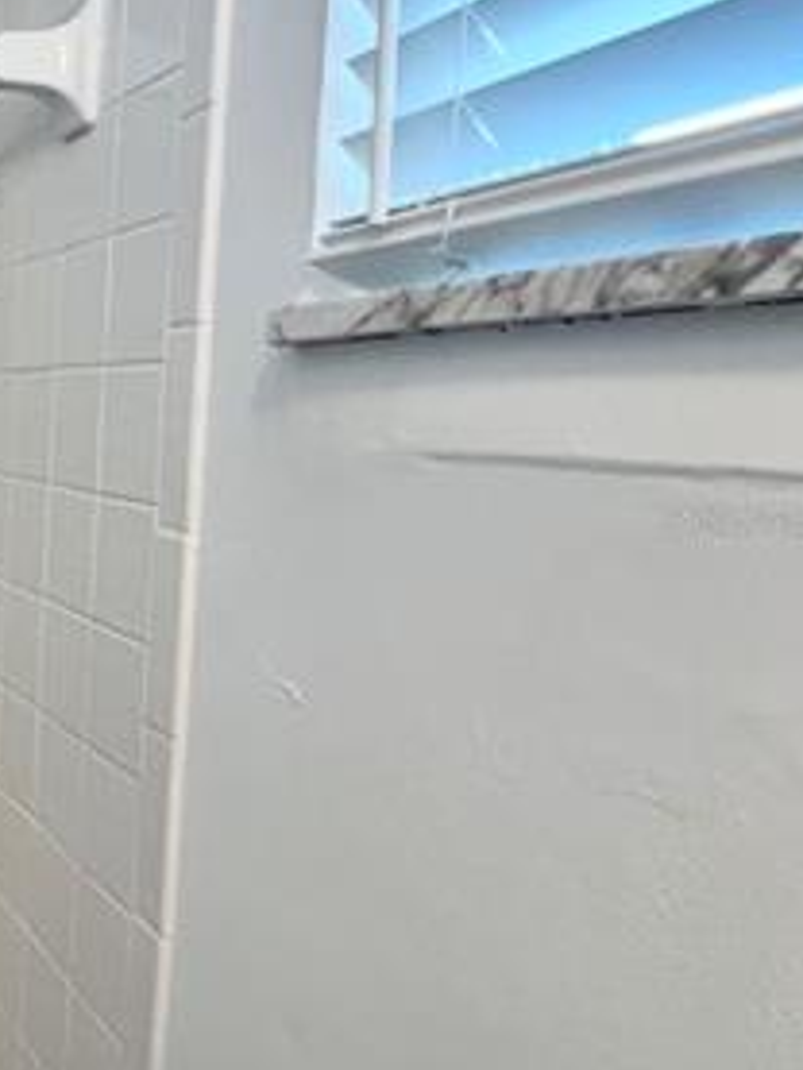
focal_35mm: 36
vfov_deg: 51.3
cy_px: 518
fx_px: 1113
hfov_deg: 30.2
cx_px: -274
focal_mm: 1.57
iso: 160
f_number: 1.8
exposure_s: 1/60
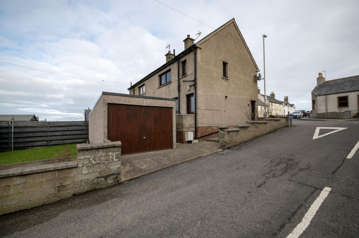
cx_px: 180
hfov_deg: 104.3
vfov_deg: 81.1
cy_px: 119
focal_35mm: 14
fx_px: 139
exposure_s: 1/1250
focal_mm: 14
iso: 400
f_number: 8
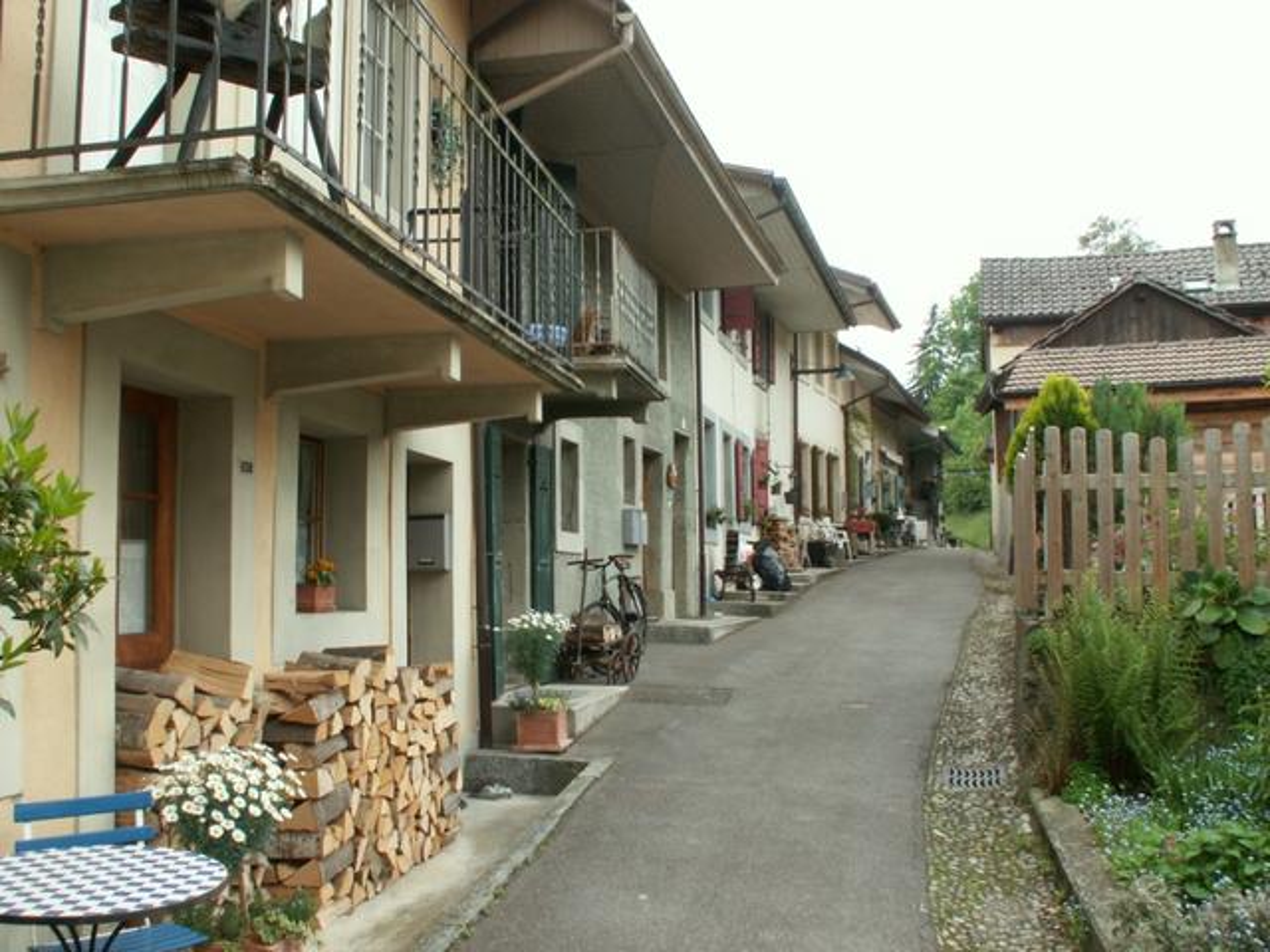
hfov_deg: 52.6
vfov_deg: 40.7
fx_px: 1284
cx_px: 635
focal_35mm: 35
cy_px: 476
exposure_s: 1/40
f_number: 7.1
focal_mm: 5.86
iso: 50
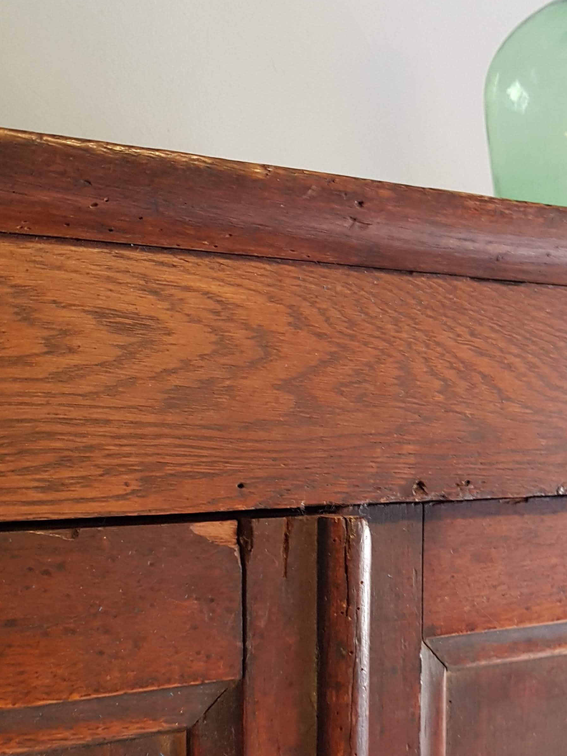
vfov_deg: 42.4
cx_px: 403
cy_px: 504
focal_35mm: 44
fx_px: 961
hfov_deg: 32.4
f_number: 1.7
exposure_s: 1/16
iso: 200
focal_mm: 4.2
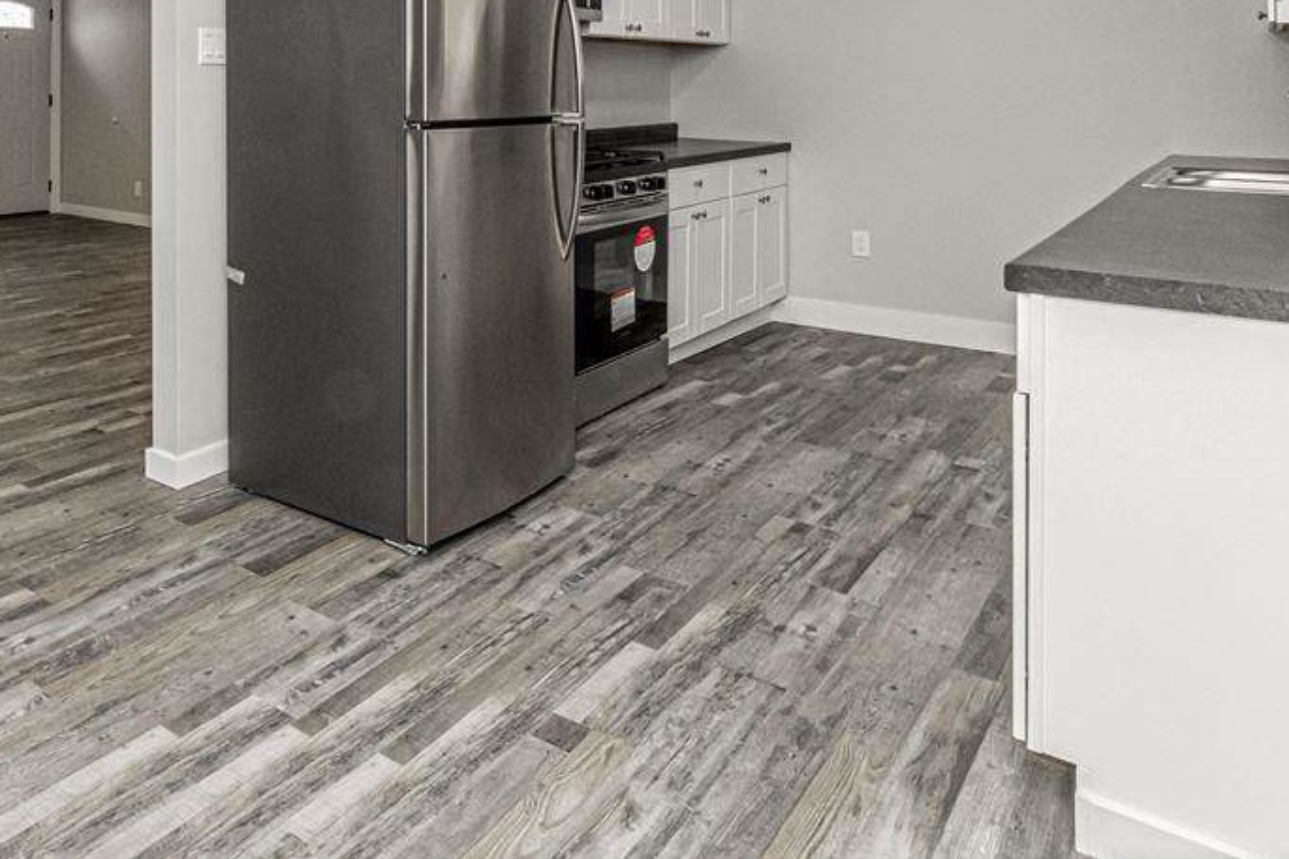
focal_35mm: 28
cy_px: 61
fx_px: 1002
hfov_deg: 62.3
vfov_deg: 42.0
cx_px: 348
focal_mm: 10
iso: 3200
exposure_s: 1/60
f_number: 10
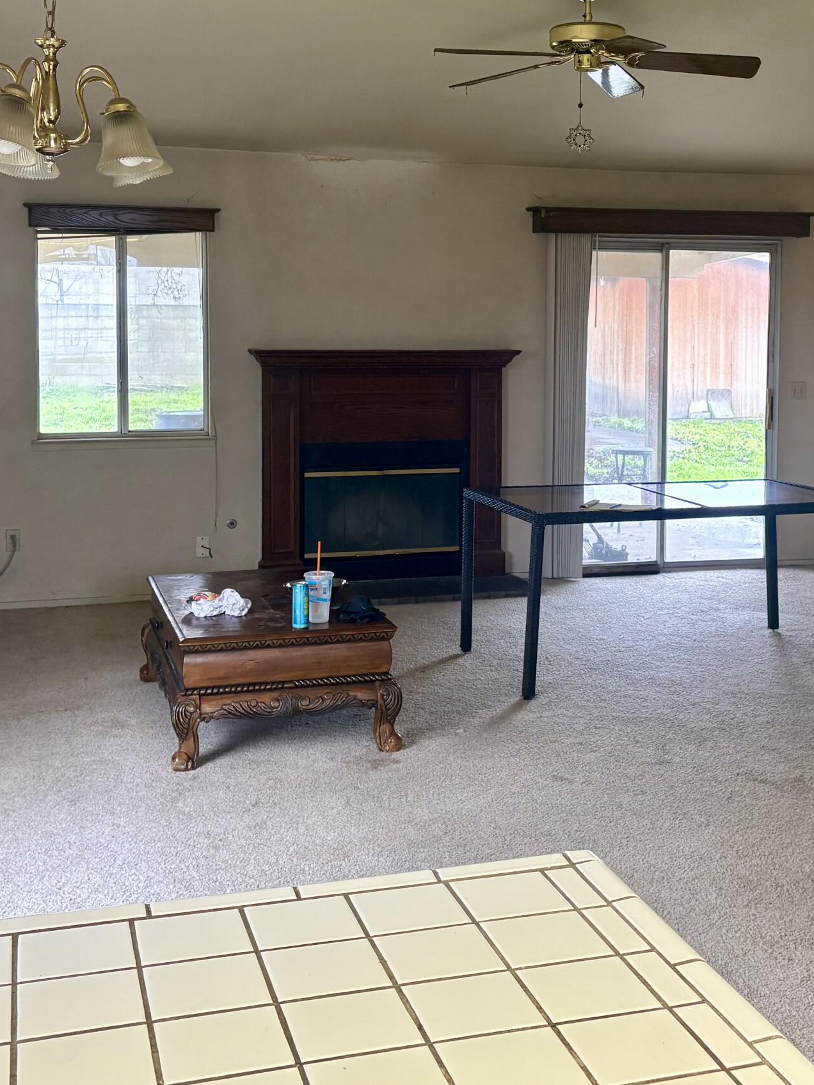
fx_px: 1442
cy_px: 399
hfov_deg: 31.4
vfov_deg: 40.9
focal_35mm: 46
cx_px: 502
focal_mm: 5.96
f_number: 1.6
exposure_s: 1/60
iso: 160
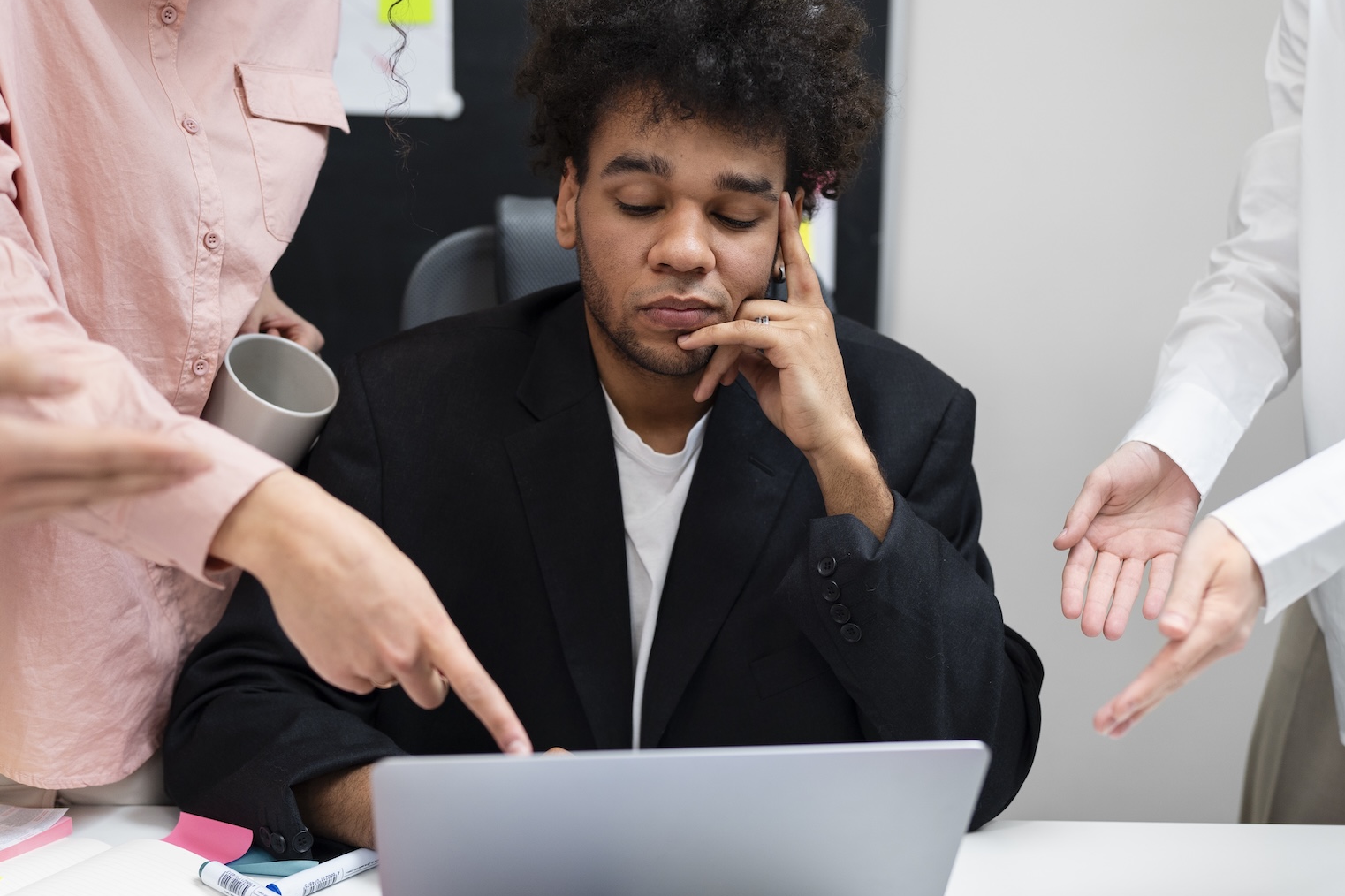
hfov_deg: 42.7
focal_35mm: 46
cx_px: 700
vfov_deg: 29.2
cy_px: 486
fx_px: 1718
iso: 500
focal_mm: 35
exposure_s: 1/250
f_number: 2
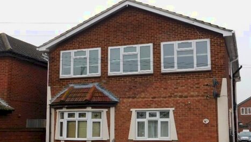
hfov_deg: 41.9
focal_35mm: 49
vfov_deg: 24.4
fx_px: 326
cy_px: 84
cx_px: 149
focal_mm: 5.3
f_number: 3.2
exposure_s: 1/400
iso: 125
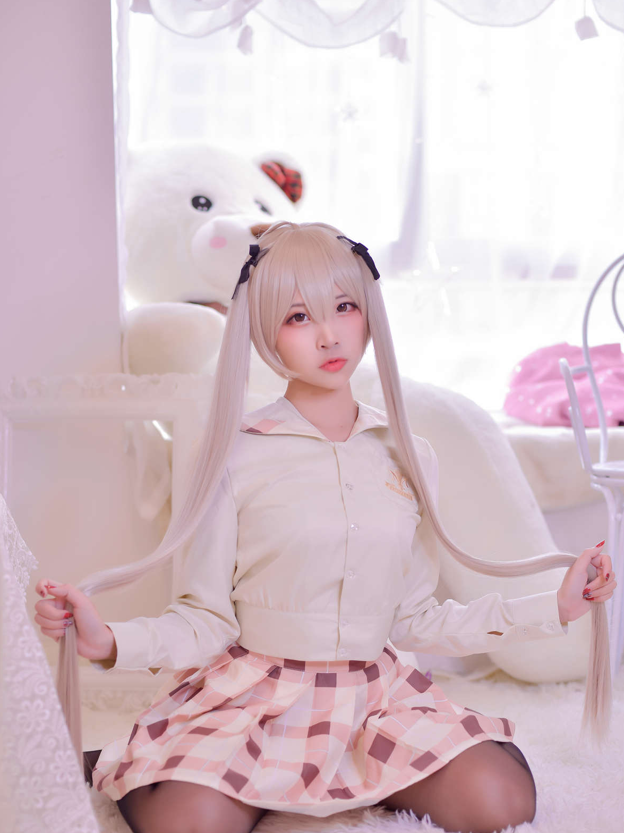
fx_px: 1538
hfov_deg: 22.9
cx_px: 313
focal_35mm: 64
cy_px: 450
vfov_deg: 30.3
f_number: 2.8
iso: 160
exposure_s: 1/100
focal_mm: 58
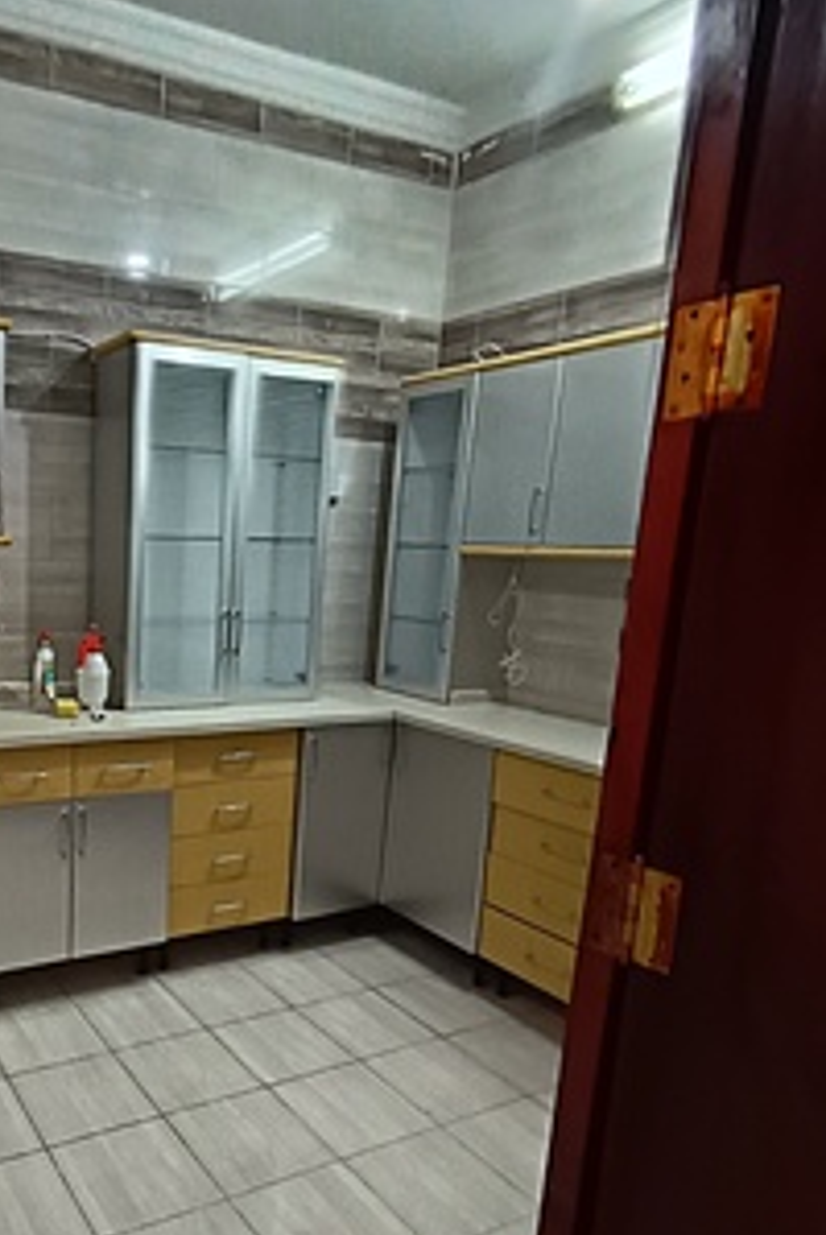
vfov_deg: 66.9
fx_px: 927
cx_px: 126
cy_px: 712
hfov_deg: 44.8
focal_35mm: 27
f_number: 2.2
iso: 744
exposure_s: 1/40
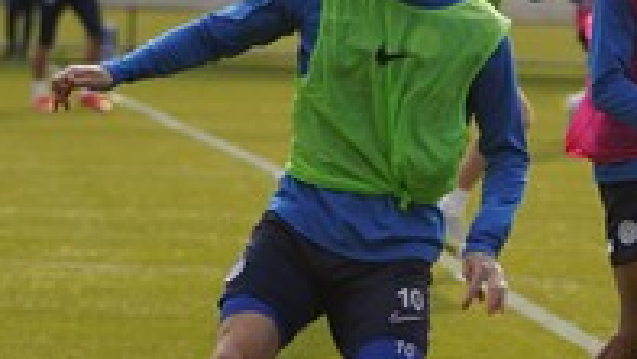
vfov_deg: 3.4
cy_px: 241
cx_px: 485
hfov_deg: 5.9
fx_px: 6134
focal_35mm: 363
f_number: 2.8
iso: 500
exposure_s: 1/2500
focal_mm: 102
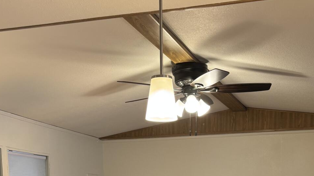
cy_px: 293
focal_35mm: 59
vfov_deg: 17.5
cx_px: 168
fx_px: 491
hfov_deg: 35.4
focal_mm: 5.96
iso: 125
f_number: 1.6
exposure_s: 1/60
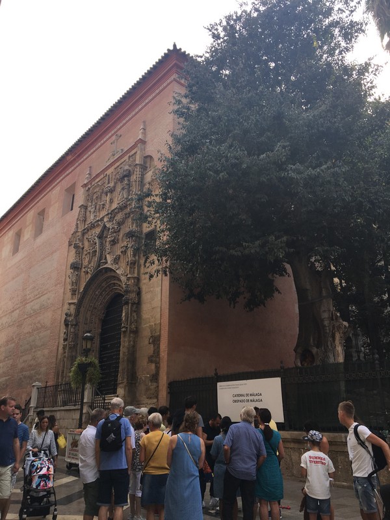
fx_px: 436
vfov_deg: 61.7
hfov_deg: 48.2
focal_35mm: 29
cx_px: 195
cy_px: 260
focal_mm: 4.15
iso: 25
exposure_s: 1/591
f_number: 2.2
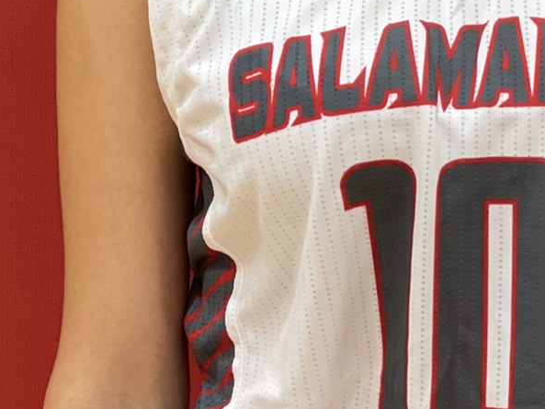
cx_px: 517
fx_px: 3480
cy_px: -130
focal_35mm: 221
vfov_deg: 6.7
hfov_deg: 8.9
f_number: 2.2
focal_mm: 7.5
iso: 250
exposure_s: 1/78
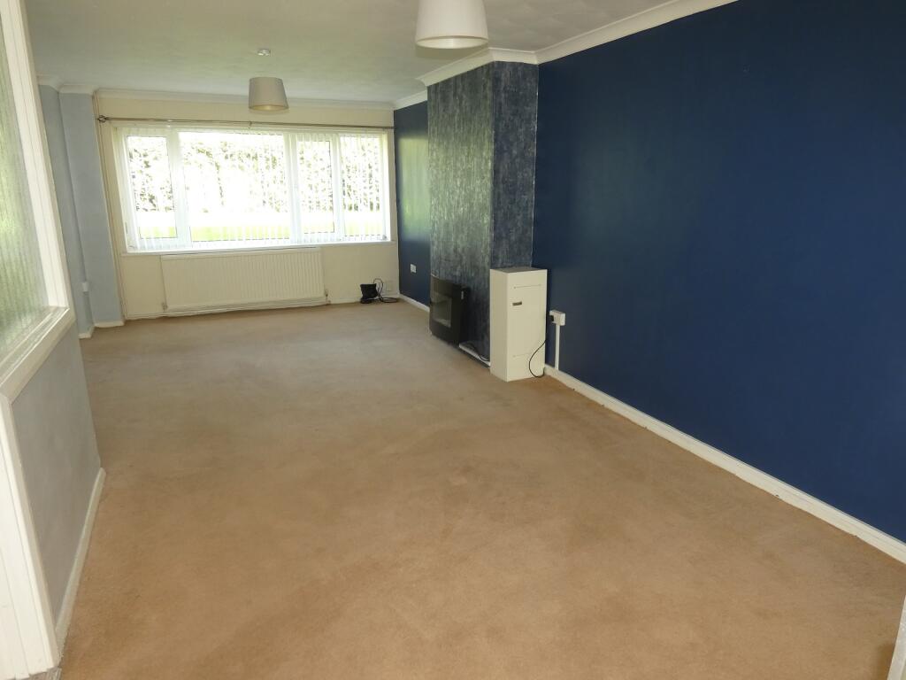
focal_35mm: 22
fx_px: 576
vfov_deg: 61.1
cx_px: 453
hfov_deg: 76.4
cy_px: 340
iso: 200
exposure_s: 1/60
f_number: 2.9
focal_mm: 3.9
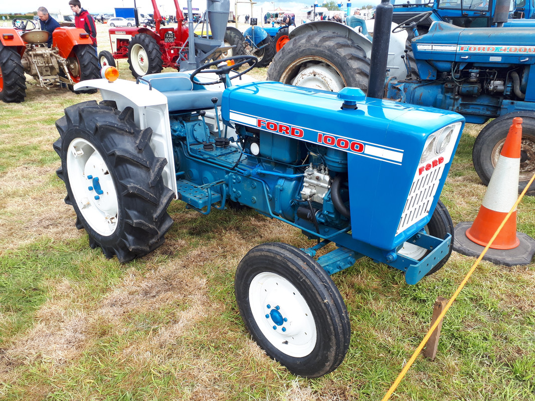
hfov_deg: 65.3
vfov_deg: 51.3
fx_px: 417
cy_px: 200
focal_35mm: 27
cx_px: 268
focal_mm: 3.6
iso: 40
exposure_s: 1/310
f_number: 1.9
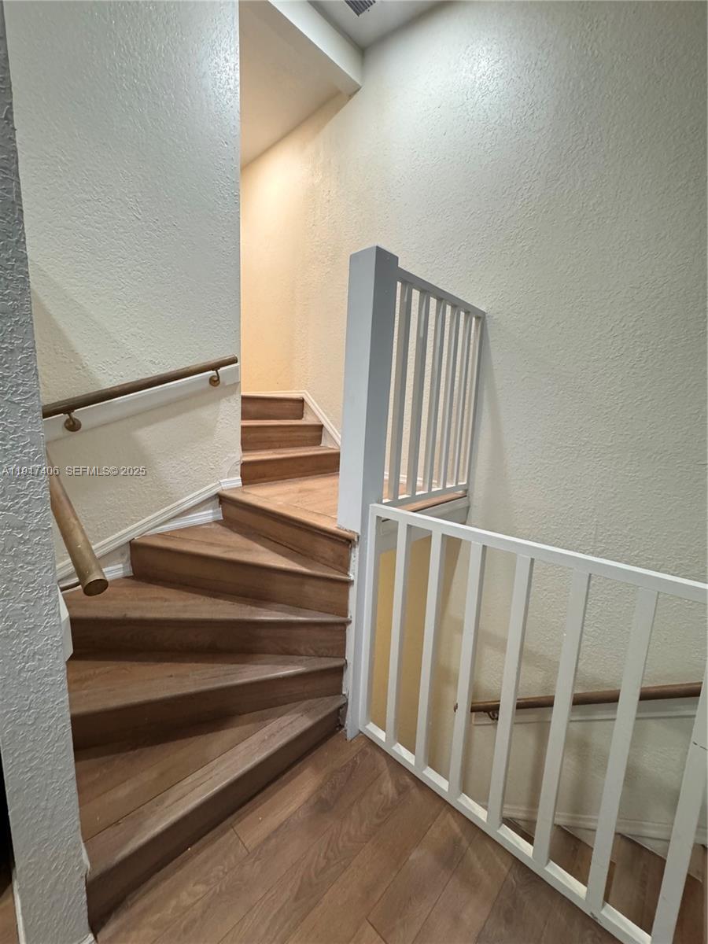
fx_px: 382
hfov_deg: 85.7
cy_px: 472
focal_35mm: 14
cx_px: 354
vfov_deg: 102.1
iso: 1000
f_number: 2.2
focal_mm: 2.22
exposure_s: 1/60
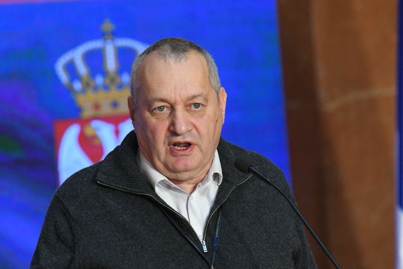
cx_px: 170
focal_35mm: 309
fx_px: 3458
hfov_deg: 6.7
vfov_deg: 4.4
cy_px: 166
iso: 3200
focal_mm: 200
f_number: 4
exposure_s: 1/320
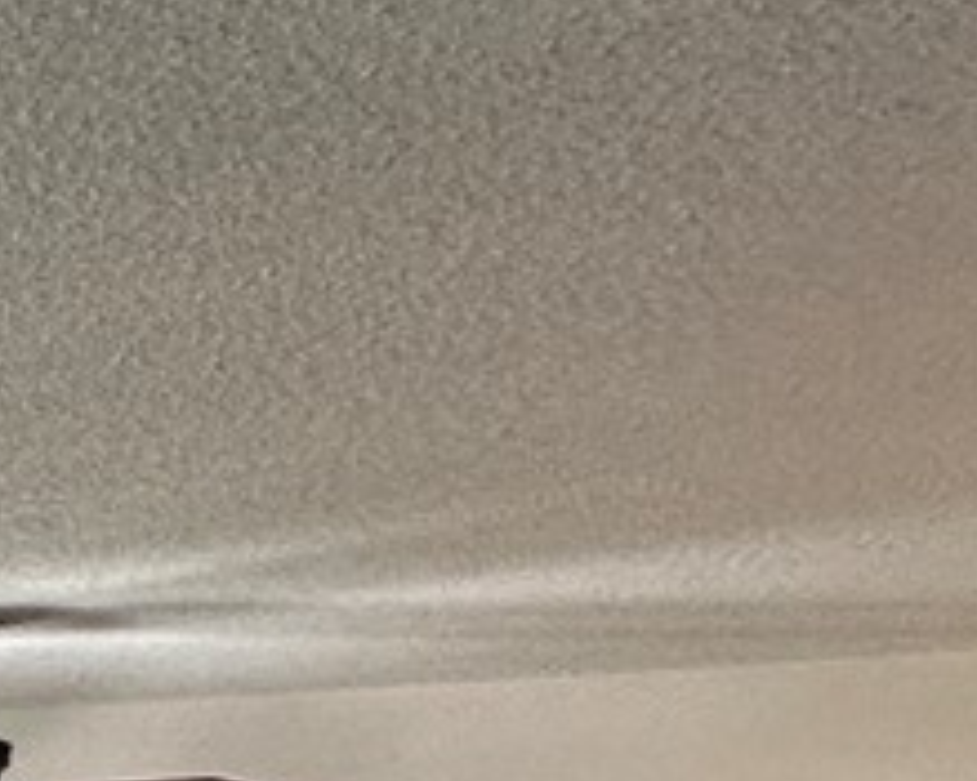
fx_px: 2890
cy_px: 1651
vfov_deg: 13.0
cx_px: -2284
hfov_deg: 10.1
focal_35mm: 100
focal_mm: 2.22
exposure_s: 1/120
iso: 125
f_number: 2.2
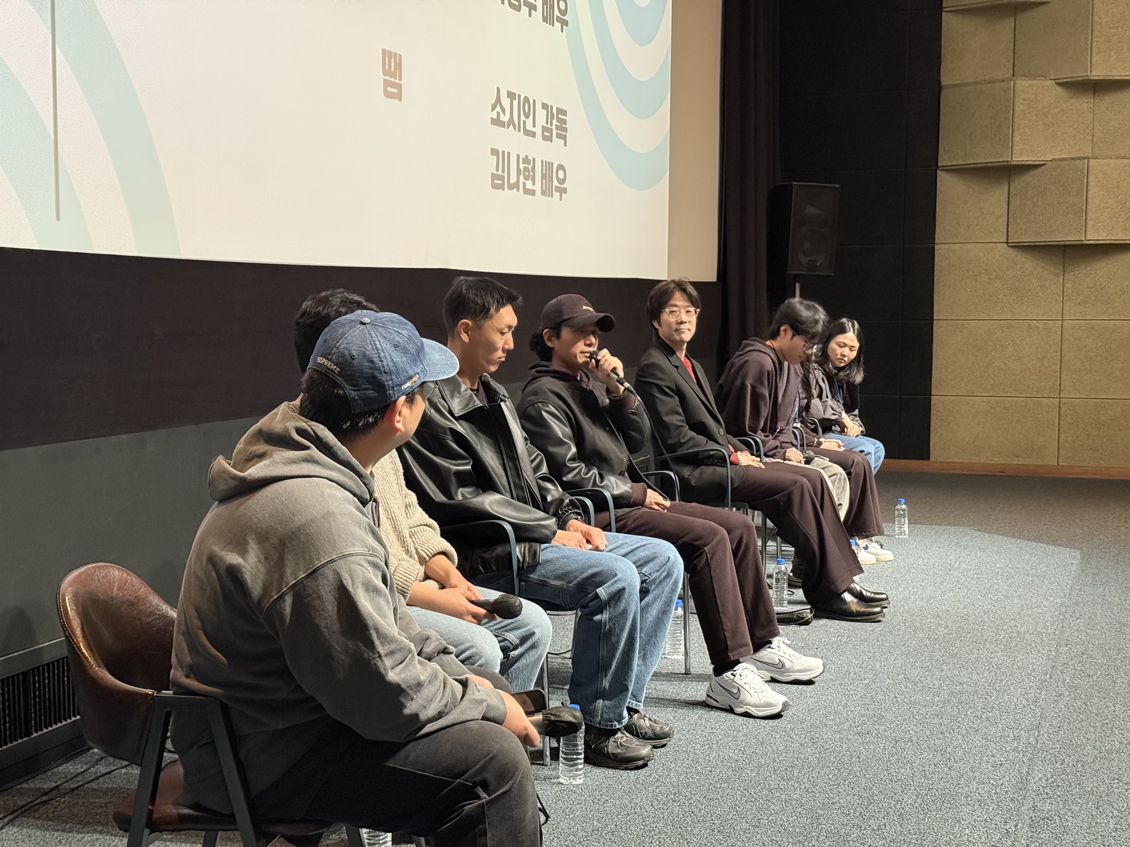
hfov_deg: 39.7
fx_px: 1567
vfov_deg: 30.3
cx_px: 565
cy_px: 424
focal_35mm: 48
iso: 640
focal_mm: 6.76
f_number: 1.78
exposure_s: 1/30
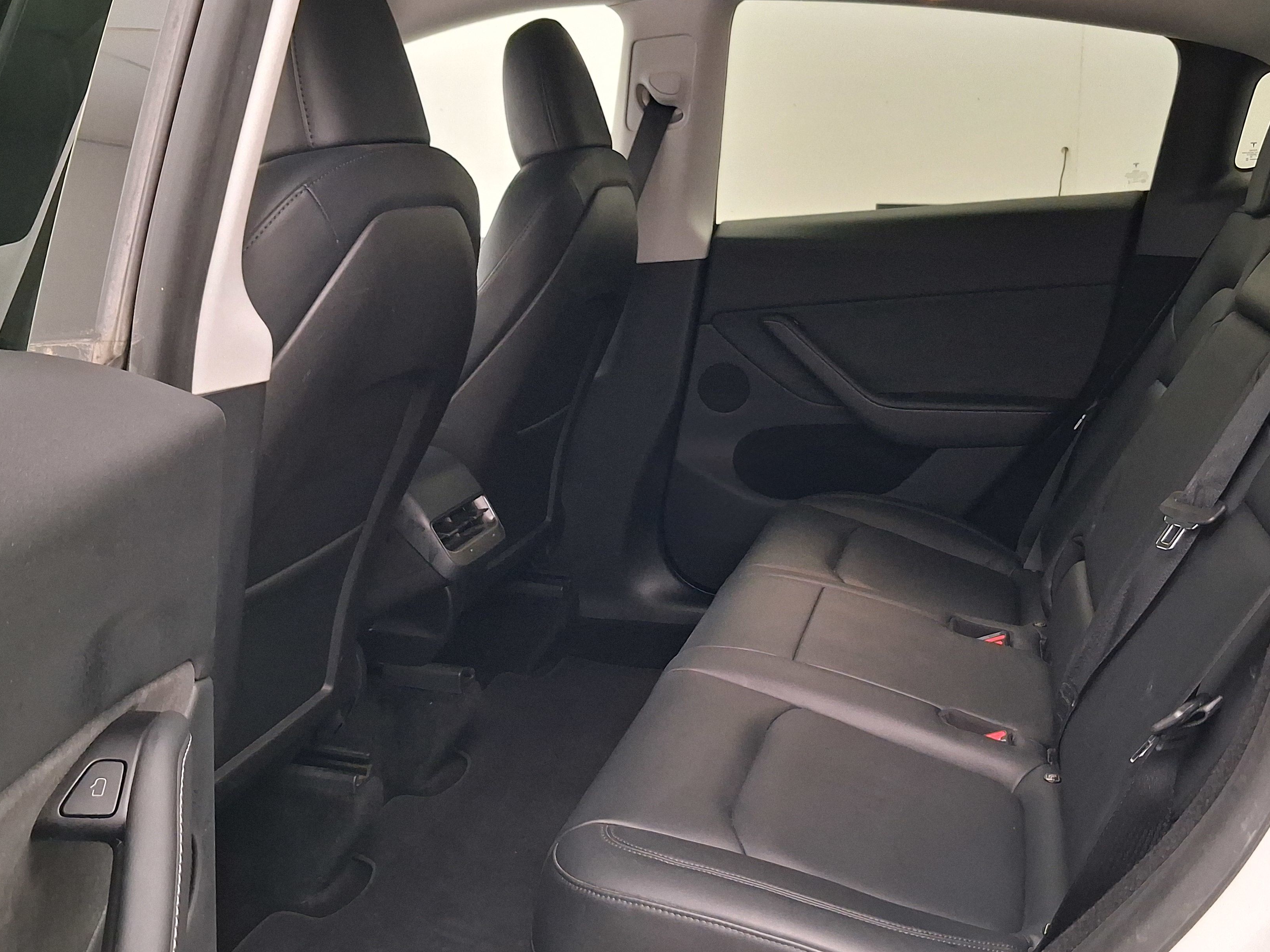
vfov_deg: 41.8
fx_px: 1247
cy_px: 467
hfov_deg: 53.8
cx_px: 722
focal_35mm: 34
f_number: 1.8
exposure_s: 1/24
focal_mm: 4
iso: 800
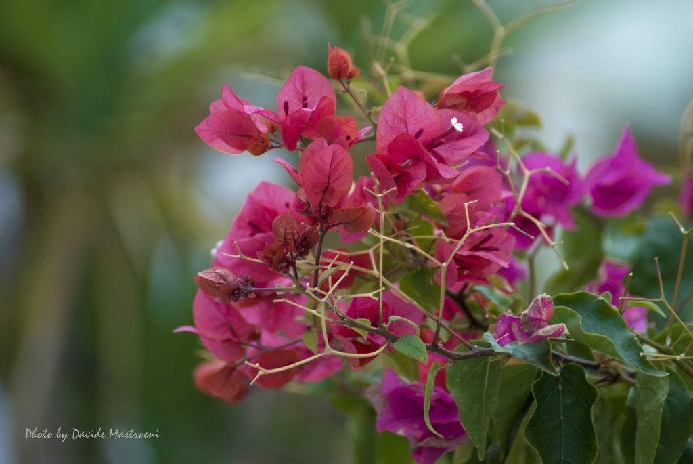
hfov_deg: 6.5
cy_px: 232
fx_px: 6070
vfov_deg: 4.4
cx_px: 346
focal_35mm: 315
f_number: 4.8
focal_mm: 210
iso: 400
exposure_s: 1/200
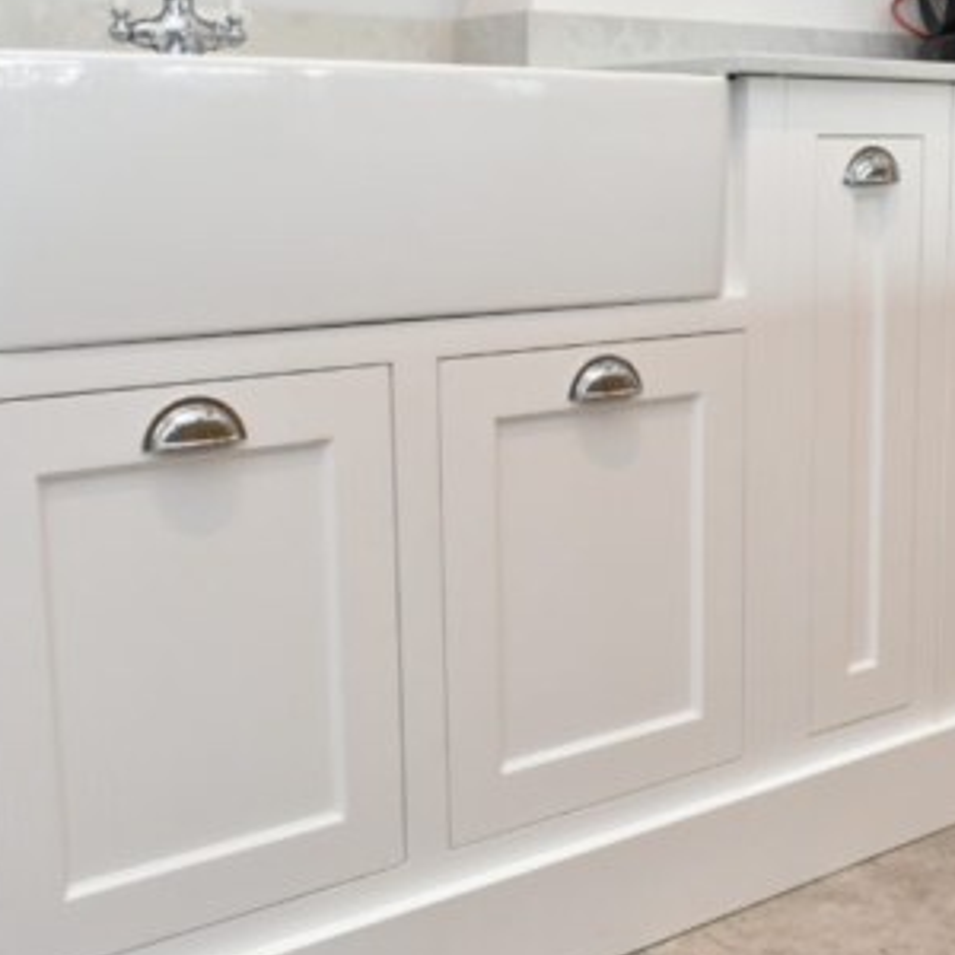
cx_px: 589
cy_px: 431
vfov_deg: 34.7
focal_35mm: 49
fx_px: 1529
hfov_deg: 34.5
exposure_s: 1/30
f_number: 5.6
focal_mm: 18
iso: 320
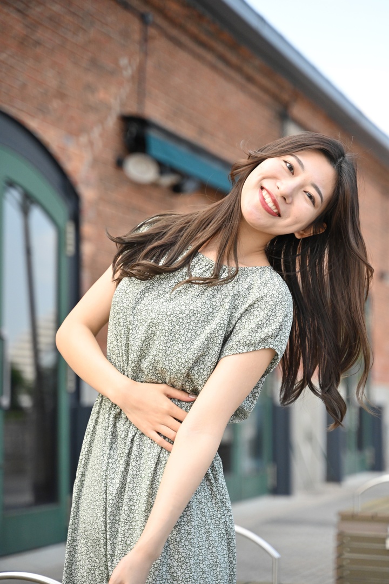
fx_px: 1216
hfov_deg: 18.2
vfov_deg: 27.0
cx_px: 194
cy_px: 292
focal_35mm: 75
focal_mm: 75
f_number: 2.8
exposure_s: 1/8000
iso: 2000
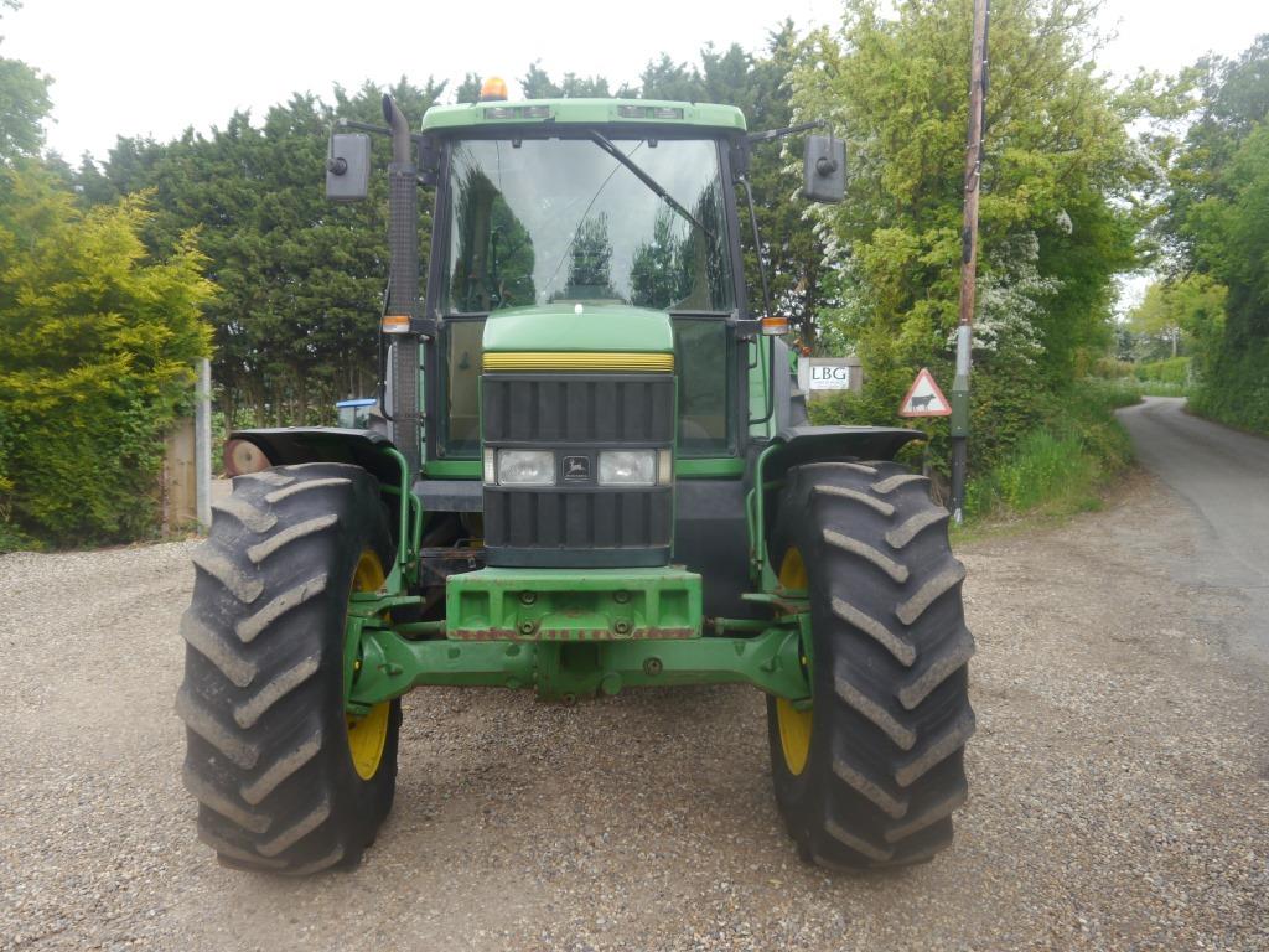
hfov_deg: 60.0
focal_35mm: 30
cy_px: 476
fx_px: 1100
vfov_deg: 46.8
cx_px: 634
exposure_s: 1/160
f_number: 4.5
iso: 160
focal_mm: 15
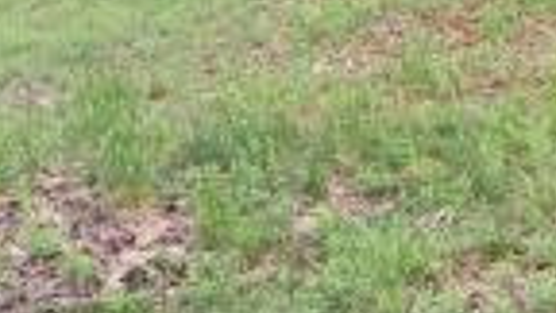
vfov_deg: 10.9
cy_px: -182
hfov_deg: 19.0
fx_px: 1563
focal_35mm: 106
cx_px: 680
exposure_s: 1/100
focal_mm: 2.9
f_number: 2.8
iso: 92
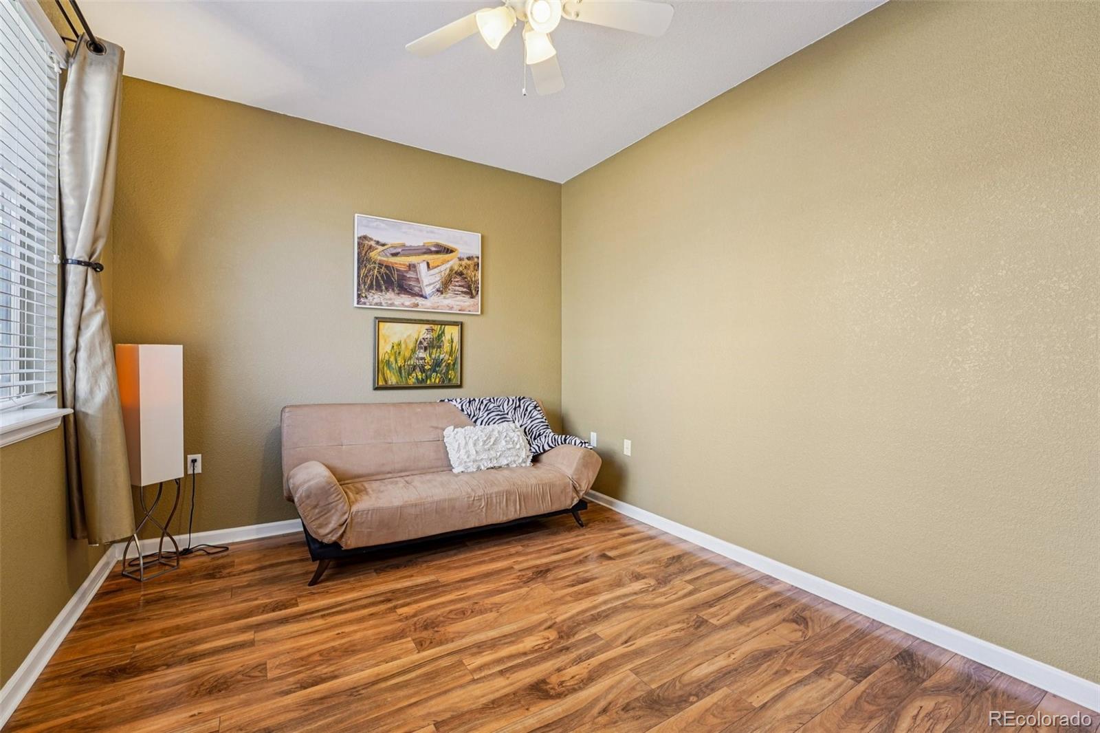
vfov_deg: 76.9
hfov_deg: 100.0
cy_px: 366
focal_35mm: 15
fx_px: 461
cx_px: 550
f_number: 8
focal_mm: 15.1
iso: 400
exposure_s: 1/10
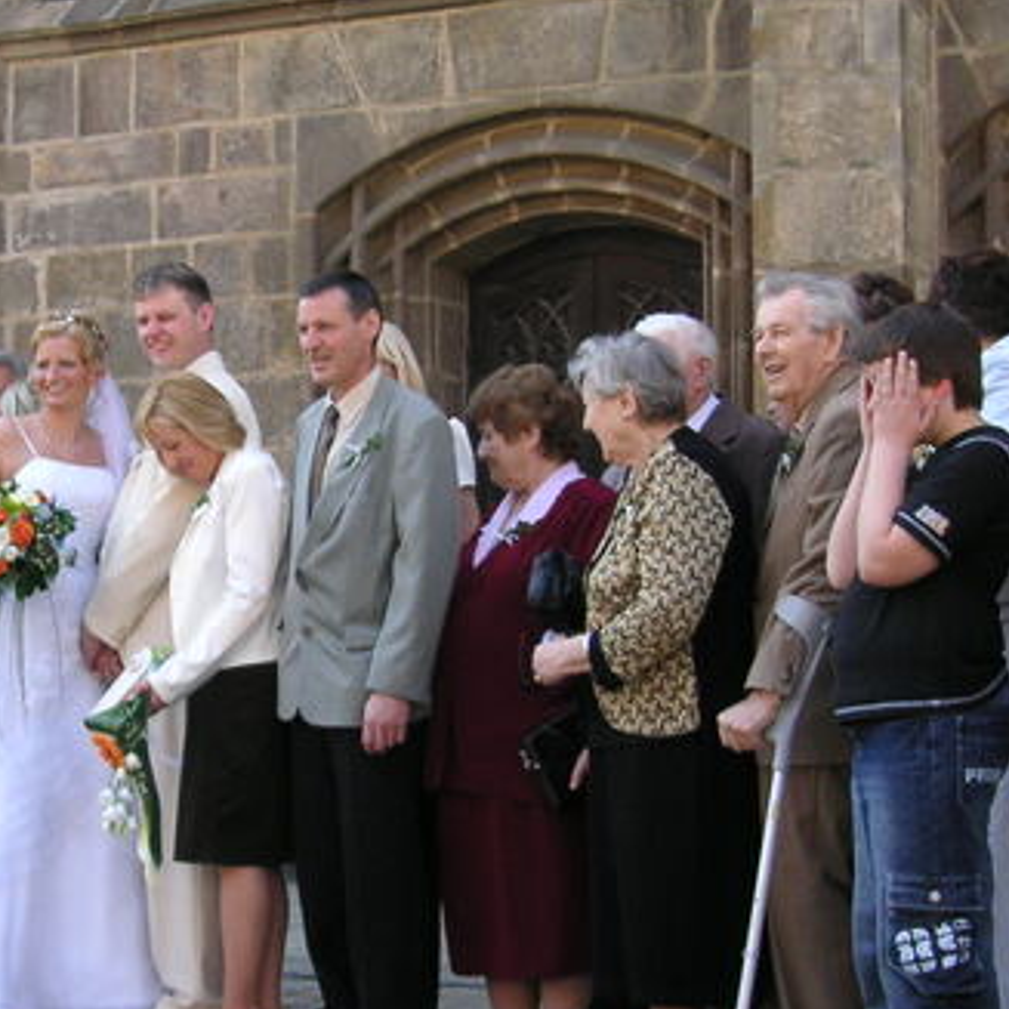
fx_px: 2638
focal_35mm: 80
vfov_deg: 21.6
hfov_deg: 21.3
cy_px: 589
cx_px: 173
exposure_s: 1/180
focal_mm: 6.1
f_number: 2.8
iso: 50
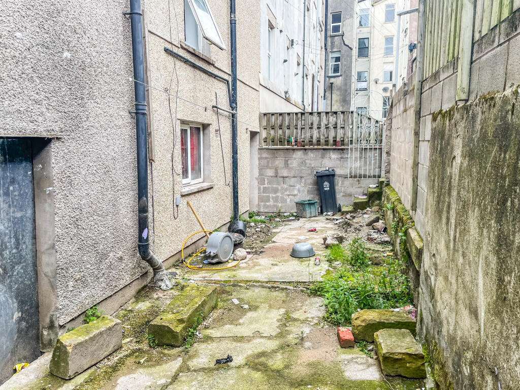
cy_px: 195
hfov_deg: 67.3
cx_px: 260
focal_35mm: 26
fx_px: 391
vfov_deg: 53.1
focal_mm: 4.2
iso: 32
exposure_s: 1/150
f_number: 1.6
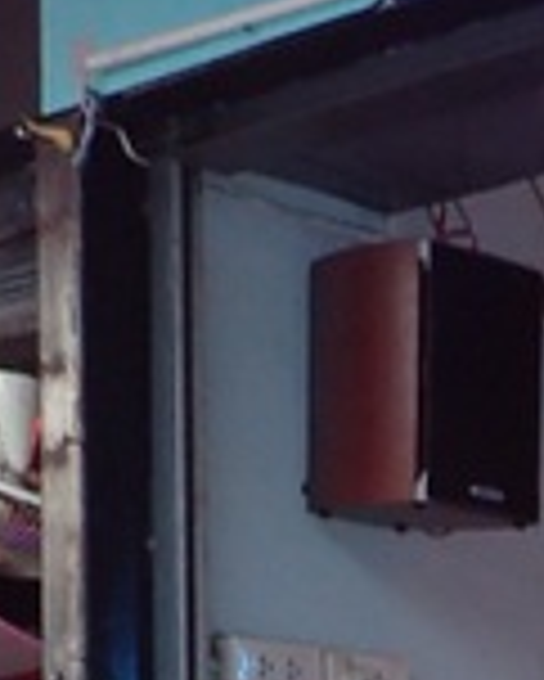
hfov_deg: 10.0
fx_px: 2594
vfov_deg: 13.0
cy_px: 1337
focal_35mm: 129
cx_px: 1416
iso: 250
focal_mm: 4.5
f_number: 2
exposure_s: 1/30
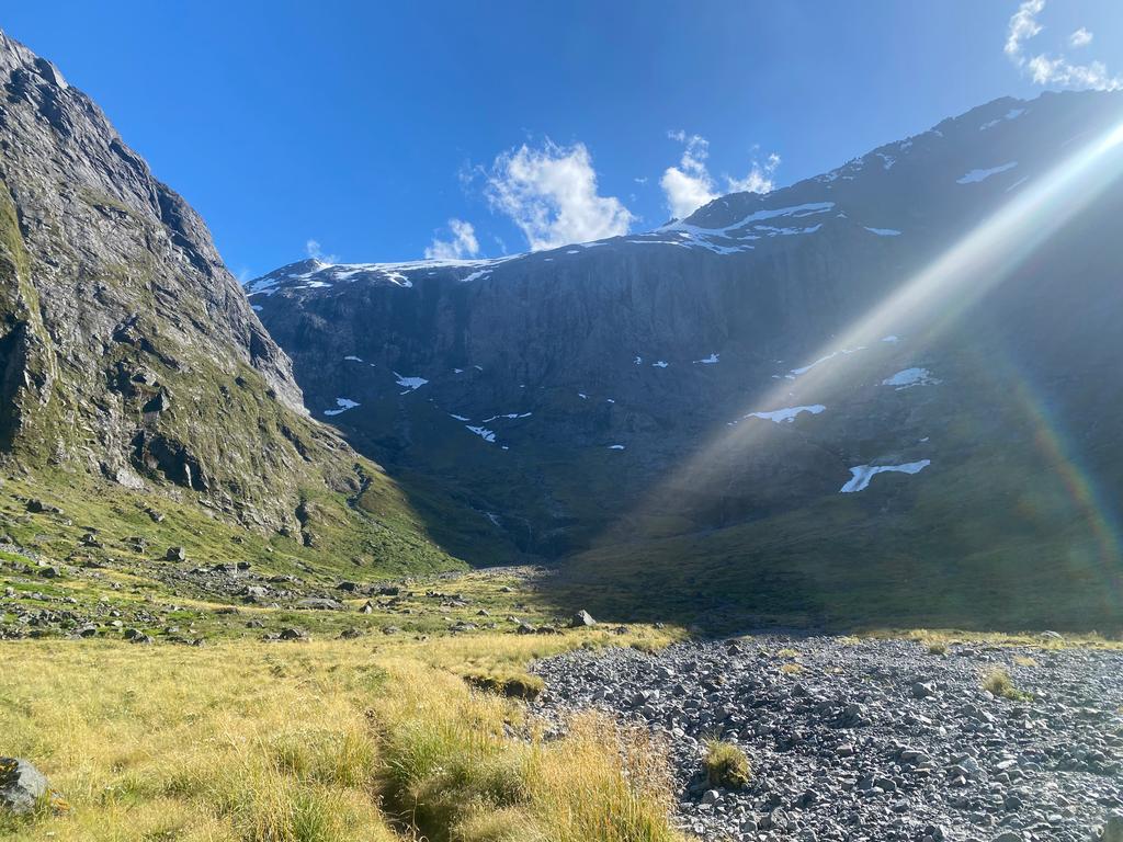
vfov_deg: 53.1
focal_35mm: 26
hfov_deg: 67.3
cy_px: 421
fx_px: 843
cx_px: 562
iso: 32
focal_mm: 4.25
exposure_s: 1/1779
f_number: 1.8
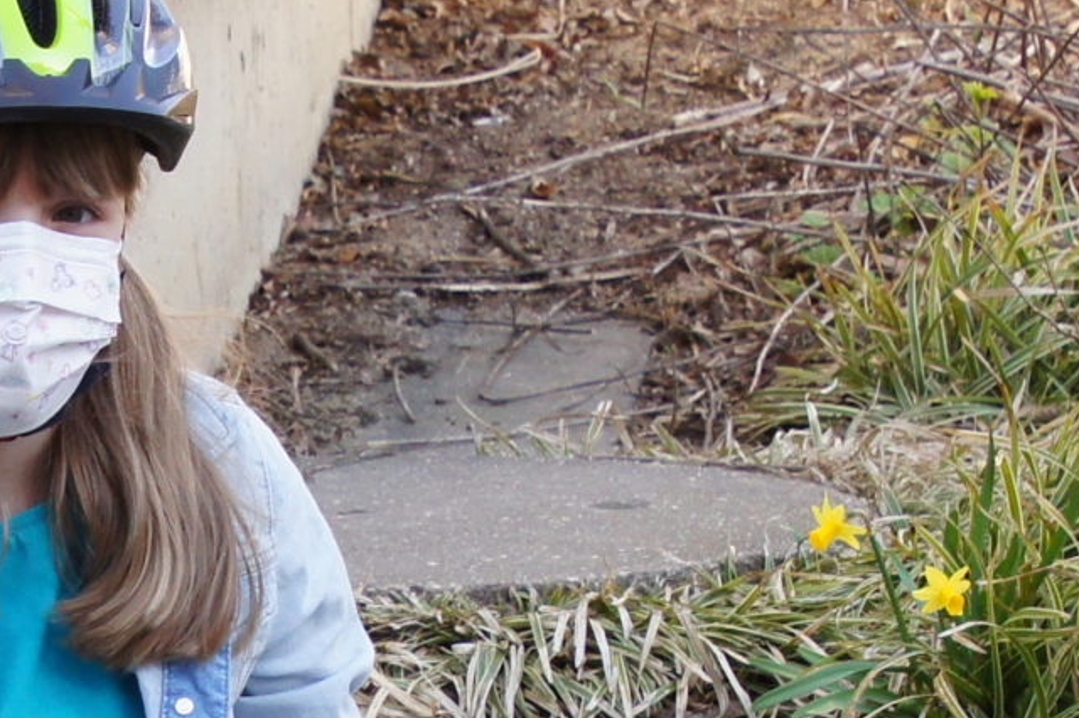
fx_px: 7189
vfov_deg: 5.7
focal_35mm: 240
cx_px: -110
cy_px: 903
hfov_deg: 8.5
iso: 400
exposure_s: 1/160
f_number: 6.3
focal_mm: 40
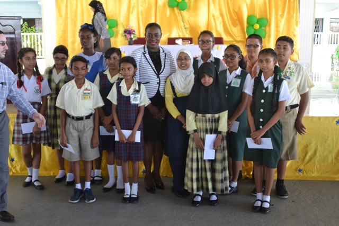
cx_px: 170
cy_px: 113
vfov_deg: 31.9
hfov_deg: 46.4
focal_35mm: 42
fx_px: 396
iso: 800
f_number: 3.5
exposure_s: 1/160
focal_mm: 28
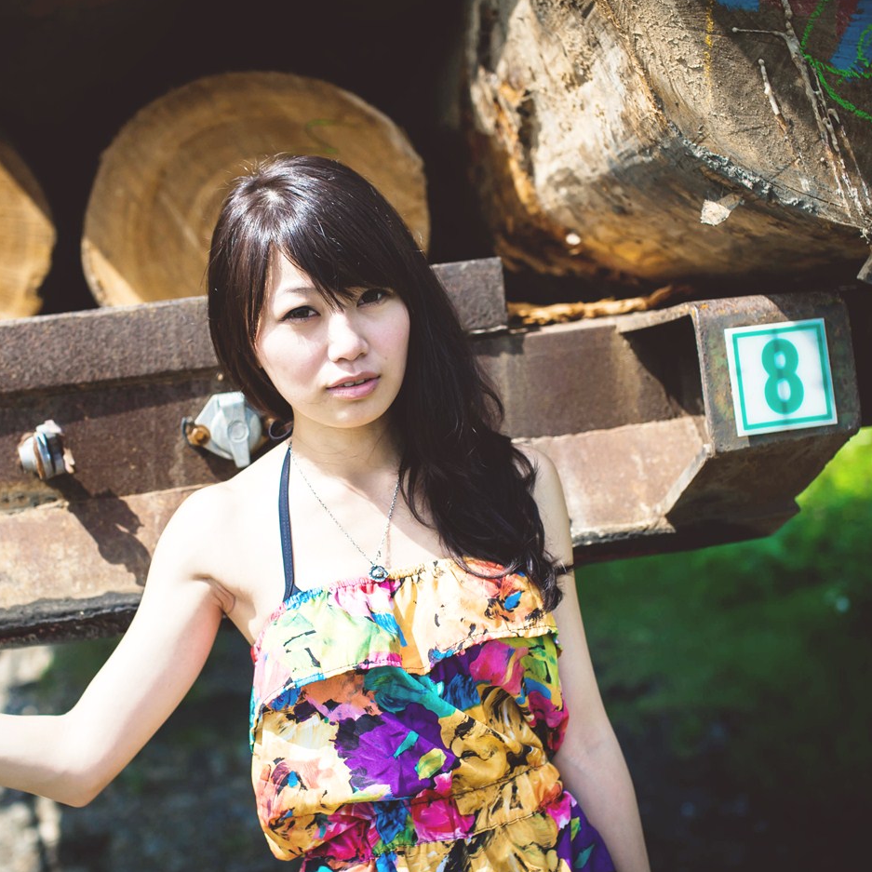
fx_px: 1938
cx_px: 335
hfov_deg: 25.3
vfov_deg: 25.4
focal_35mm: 68
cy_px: 432
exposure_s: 1/4000
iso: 250
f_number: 2.8
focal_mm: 50
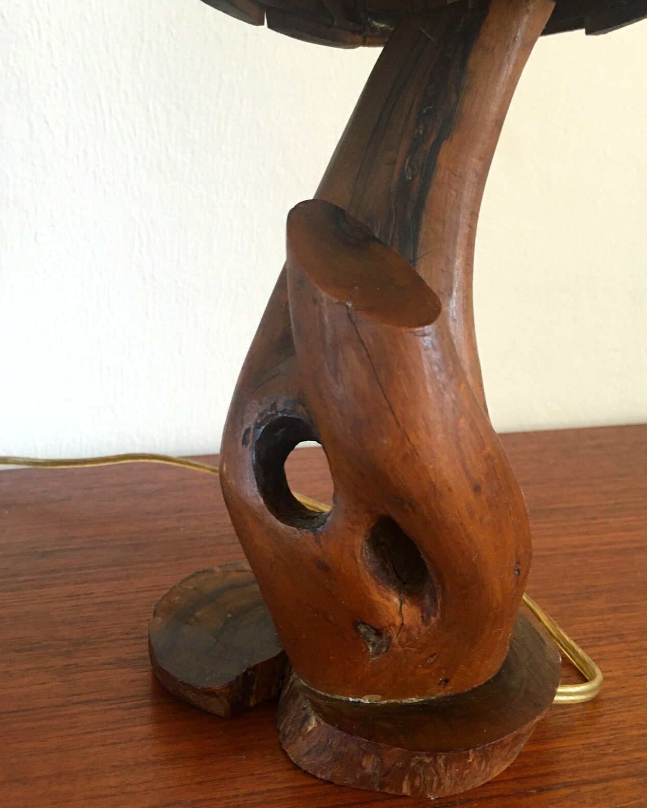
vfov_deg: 50.2
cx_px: 355
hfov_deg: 41.1
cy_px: 356
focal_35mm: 36
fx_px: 862
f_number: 2.2
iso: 160
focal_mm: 4.15
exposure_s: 1/33
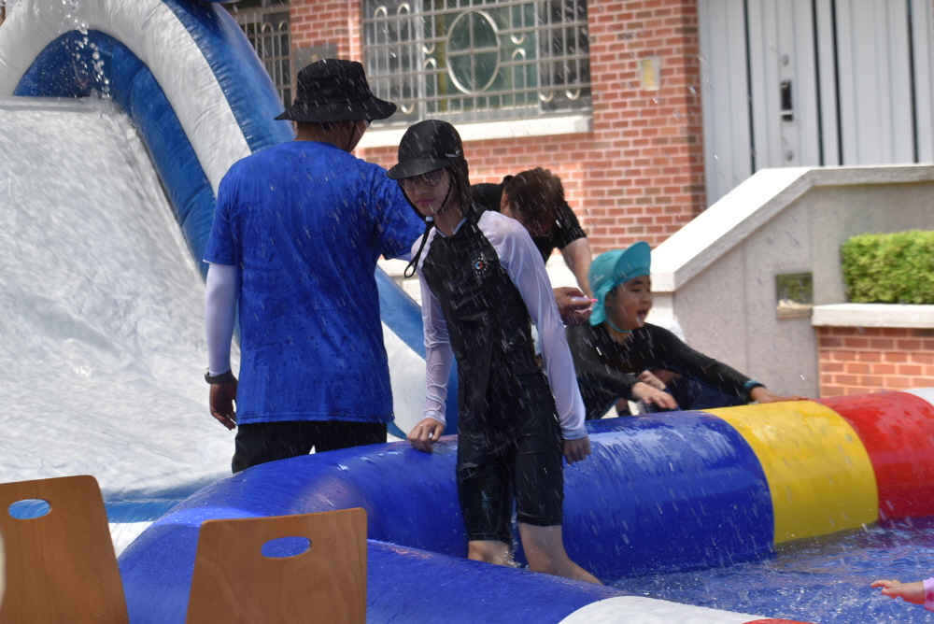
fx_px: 3037
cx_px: 467
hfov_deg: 17.5
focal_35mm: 117
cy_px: 312
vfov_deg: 11.7
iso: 360
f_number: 8
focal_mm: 78
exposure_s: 1/250
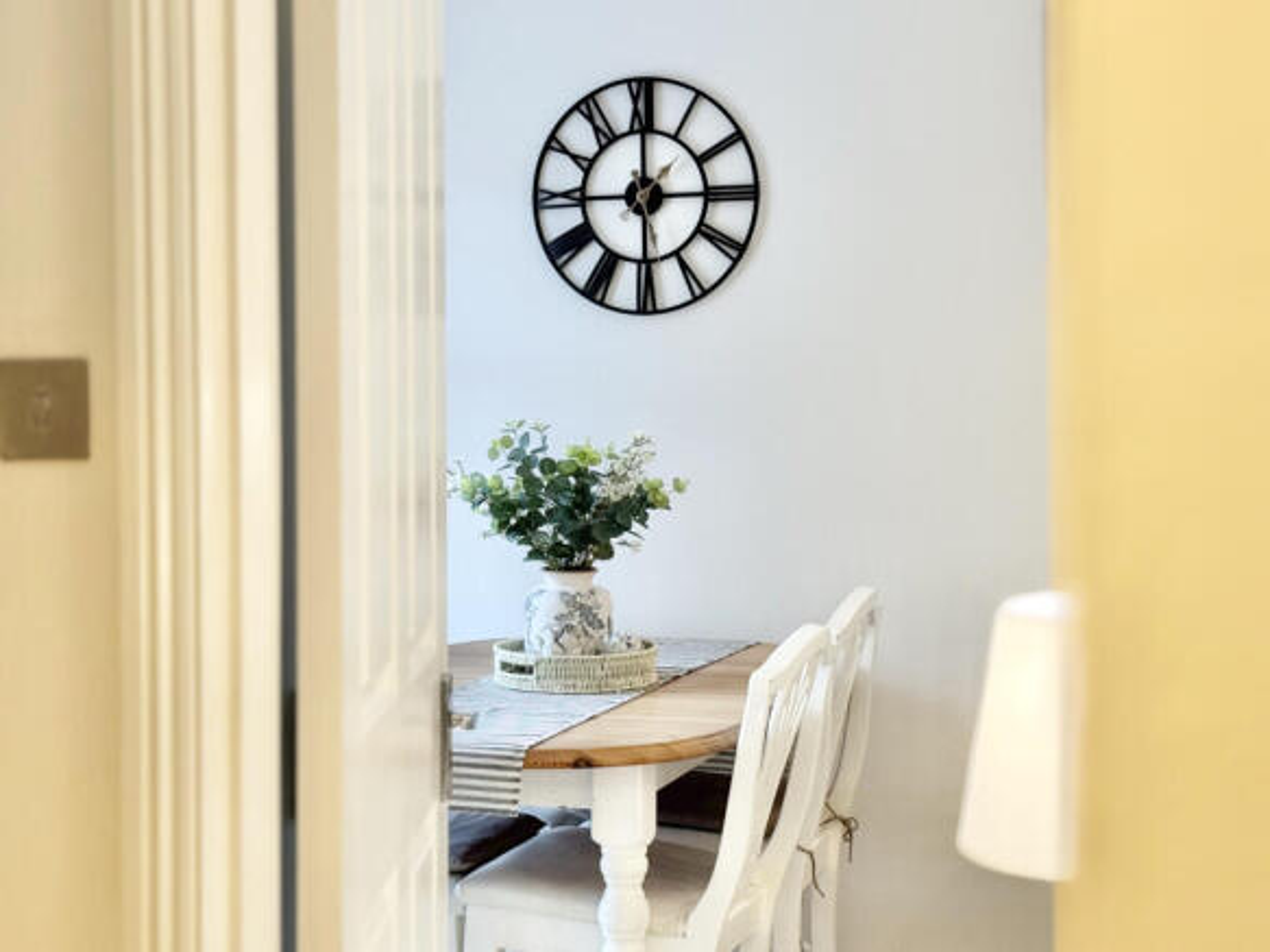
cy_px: 476
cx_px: 635
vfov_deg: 30.3
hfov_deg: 39.7
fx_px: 1761
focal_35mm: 48
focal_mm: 6.76
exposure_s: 1/50
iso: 80
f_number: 1.78
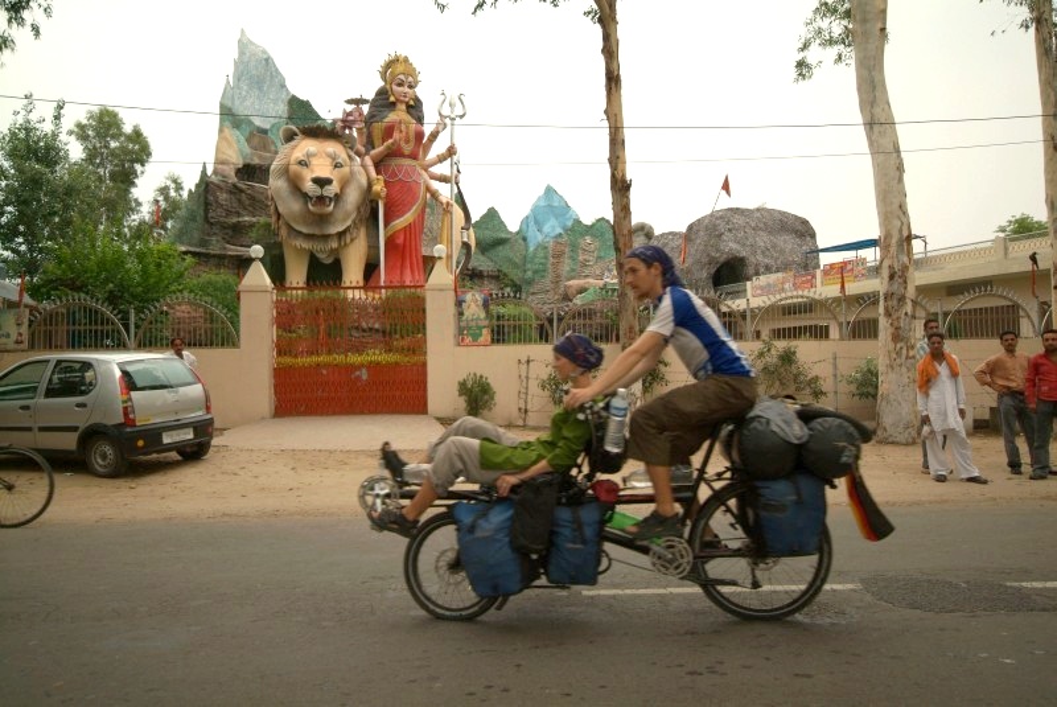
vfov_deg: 43.7
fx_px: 882
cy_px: 354
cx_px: 528
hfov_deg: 61.9
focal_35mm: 30
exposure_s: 1/90
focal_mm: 20
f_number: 5.6
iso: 400
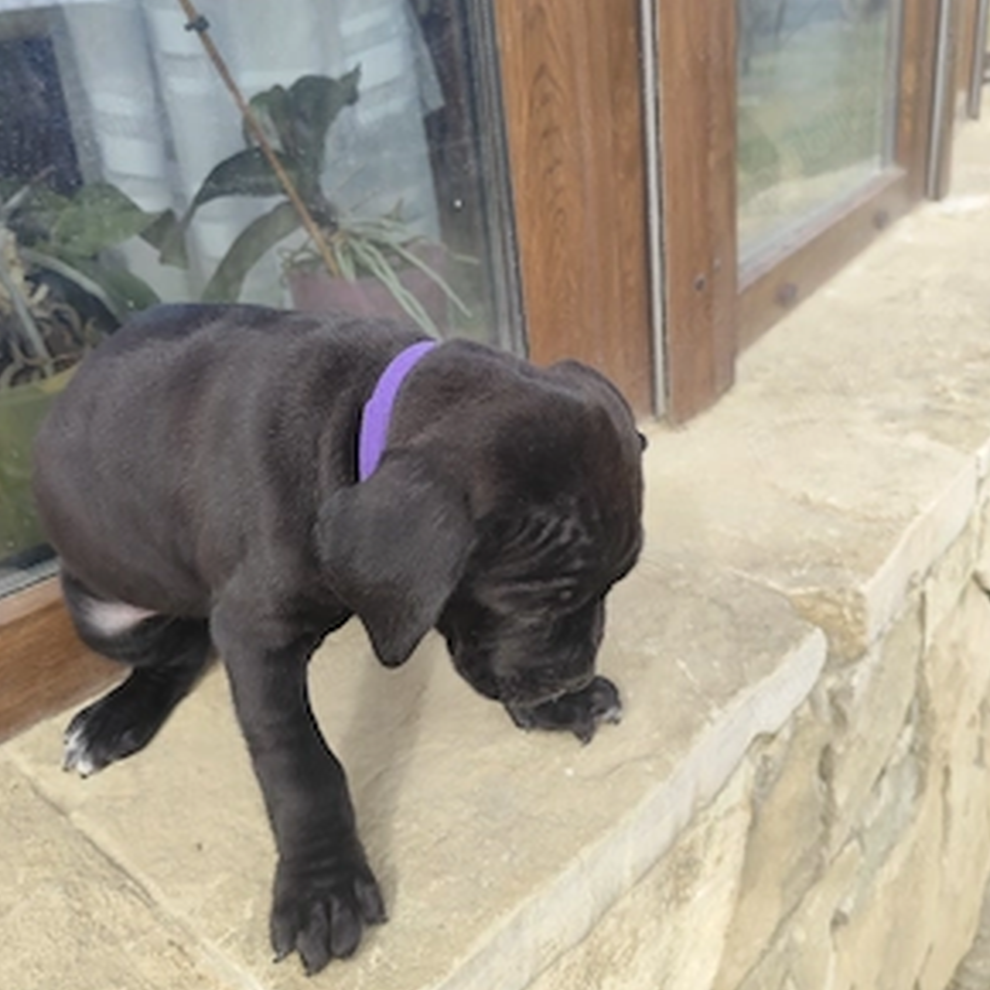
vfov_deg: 57.1
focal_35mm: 28
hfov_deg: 57.3
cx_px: 495
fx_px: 906
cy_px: 434
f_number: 1.65
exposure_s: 1/315
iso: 50
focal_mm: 6.14
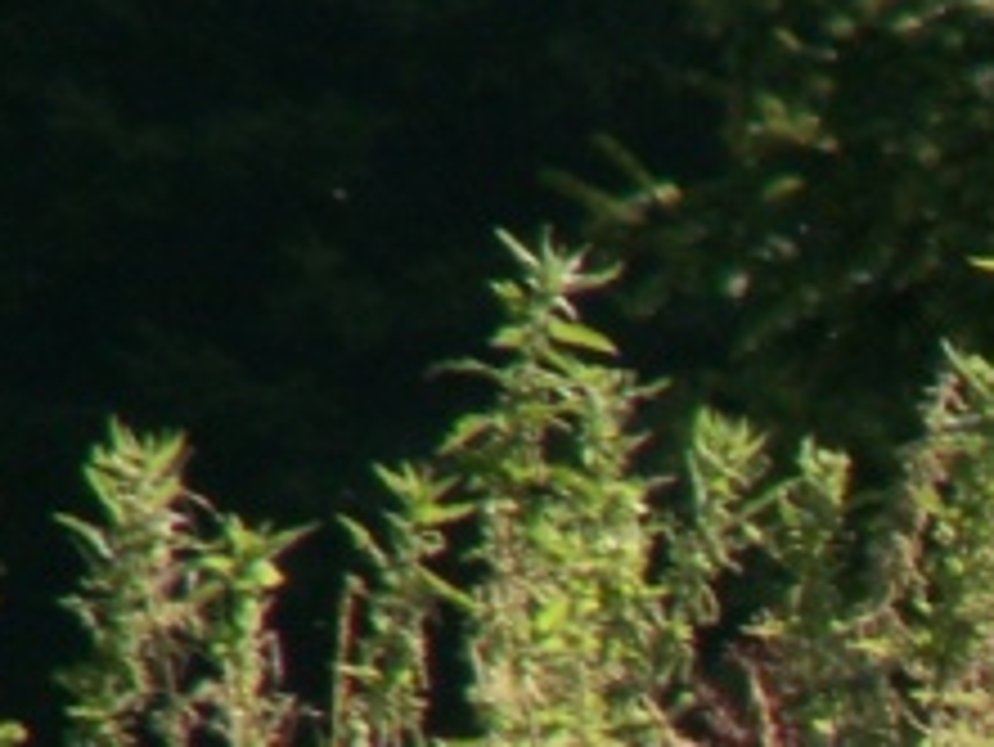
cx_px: 2204
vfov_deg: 0.8
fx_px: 55967
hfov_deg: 1.0
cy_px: 1395
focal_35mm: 1948
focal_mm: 69.45
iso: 50
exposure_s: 1/160
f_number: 5
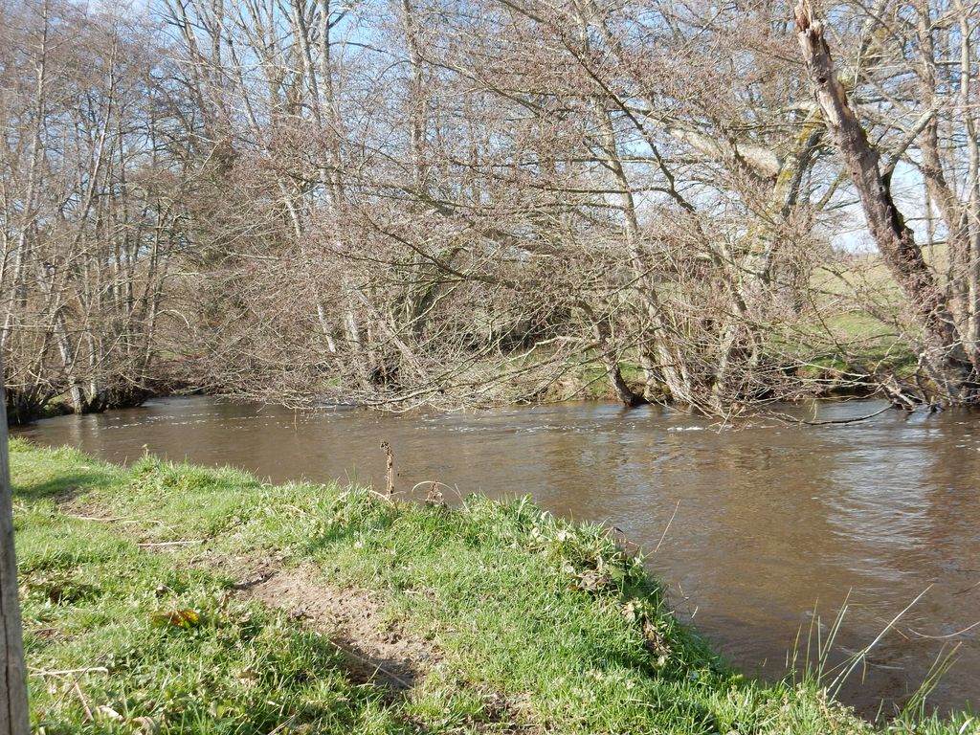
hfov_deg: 37.5
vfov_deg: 28.6
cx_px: 490
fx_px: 1444
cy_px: 368
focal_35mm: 51
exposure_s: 1/320
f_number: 4.5
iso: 125
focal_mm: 9
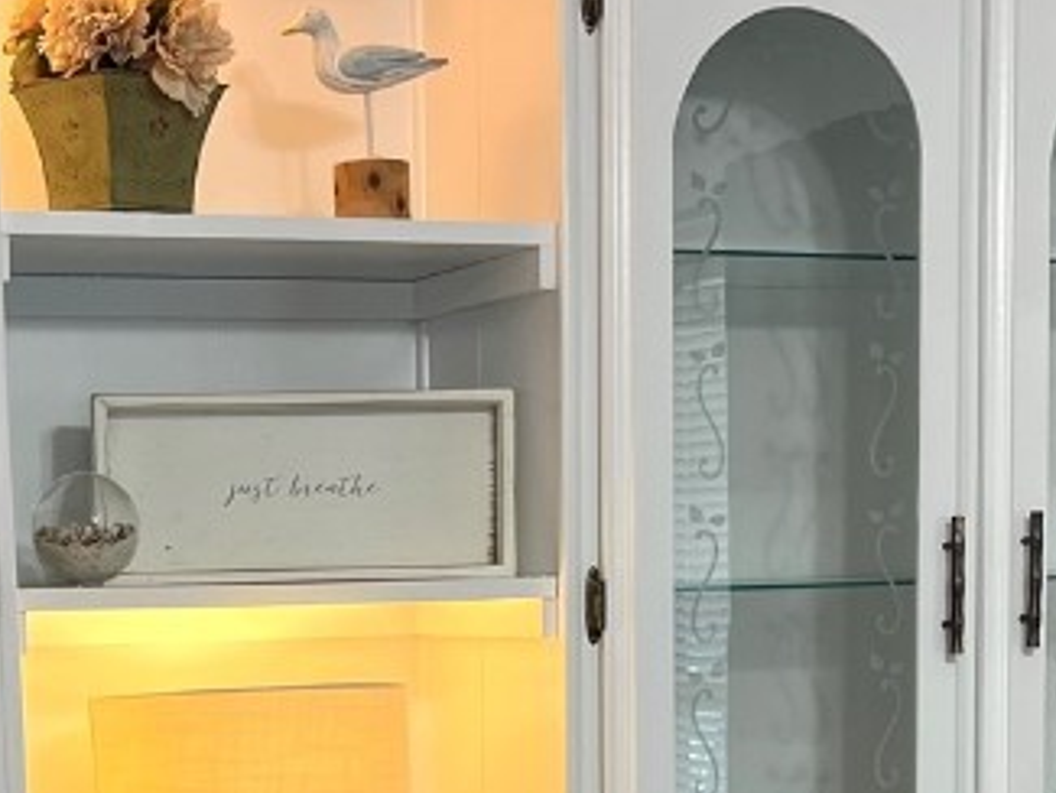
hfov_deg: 23.6
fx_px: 2502
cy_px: 894
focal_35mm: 82
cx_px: 260
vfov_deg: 17.3
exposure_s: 1/120
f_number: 1.6
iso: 100
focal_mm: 5.1
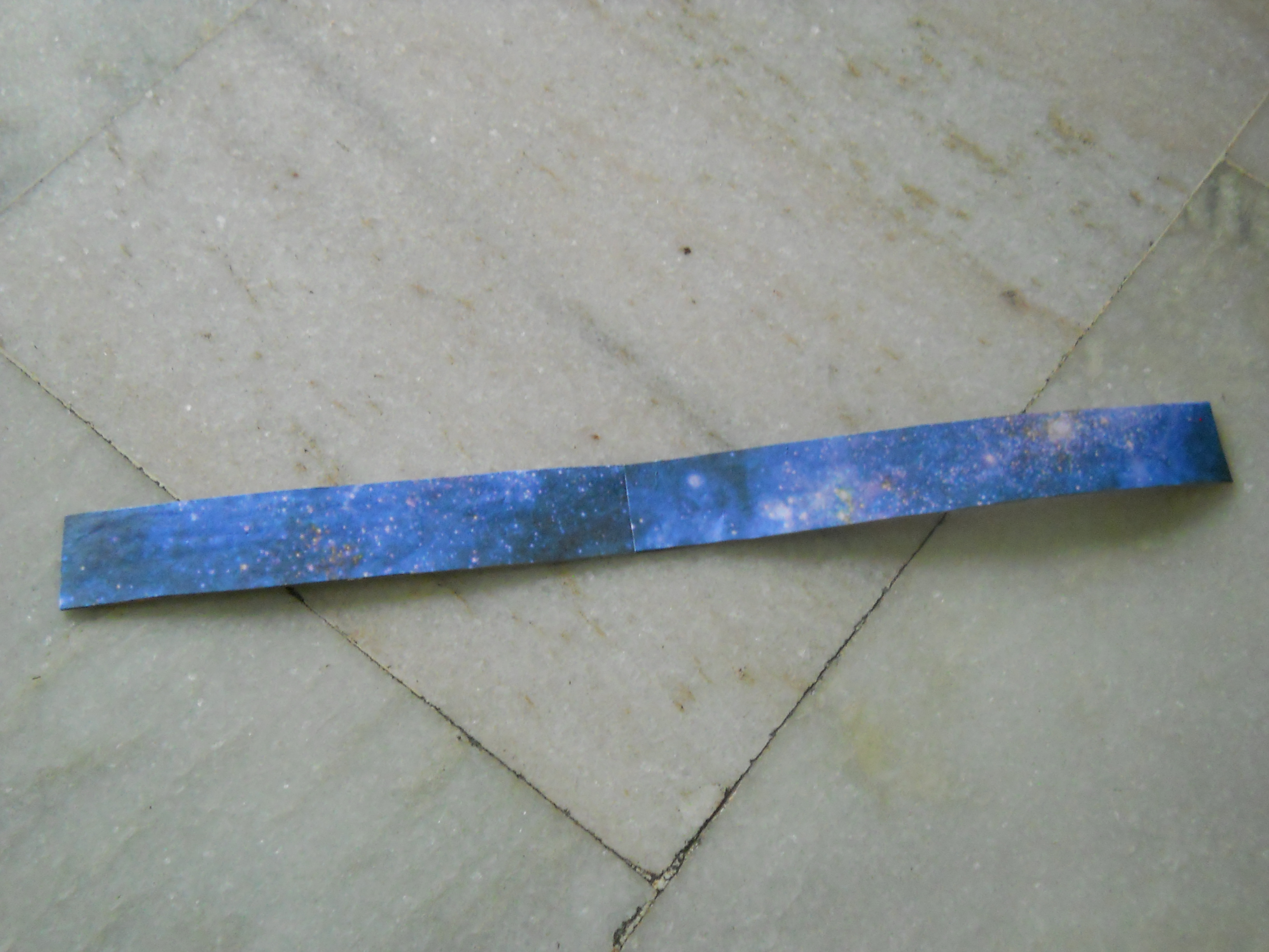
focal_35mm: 41
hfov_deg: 45.8
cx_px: 634
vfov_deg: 35.1
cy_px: 476
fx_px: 1503
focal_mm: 6.72
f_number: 3.1
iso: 400
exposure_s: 1/13
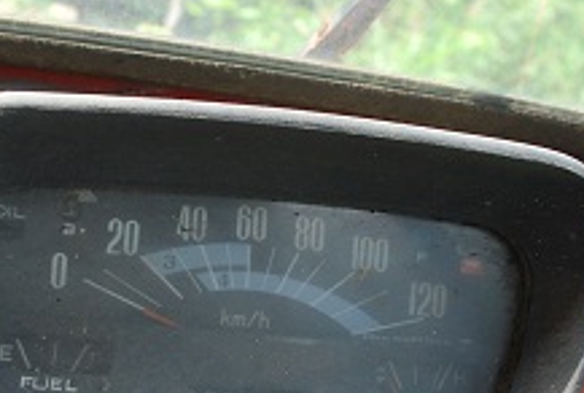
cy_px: 244
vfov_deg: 18.3
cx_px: 203
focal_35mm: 75
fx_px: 1220
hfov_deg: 26.8
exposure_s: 1/125
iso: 200
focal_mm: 22
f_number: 5.6
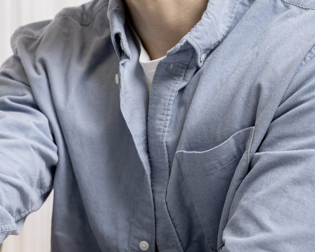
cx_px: -67
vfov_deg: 4.3
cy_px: 74
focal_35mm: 357
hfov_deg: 5.4
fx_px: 3328
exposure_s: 1/100
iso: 100
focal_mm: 125
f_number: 2.8
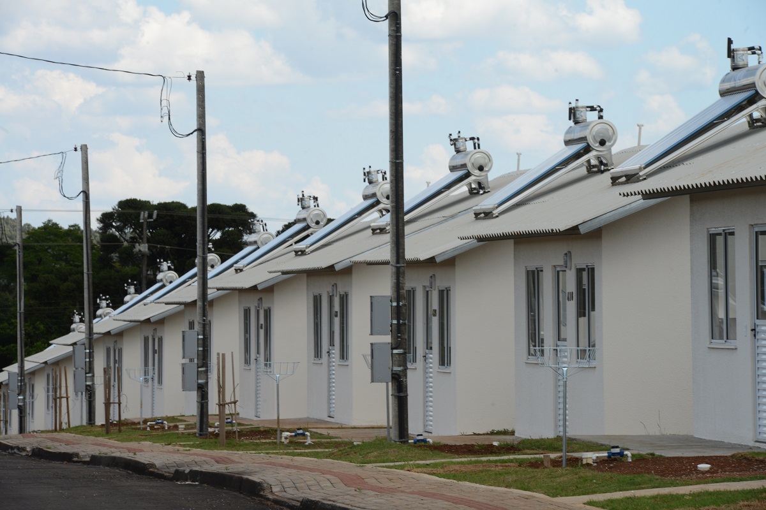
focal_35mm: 200
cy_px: 255
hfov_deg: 10.3
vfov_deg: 6.9
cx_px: 383
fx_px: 4255
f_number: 14
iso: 100
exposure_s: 1/60
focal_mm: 200
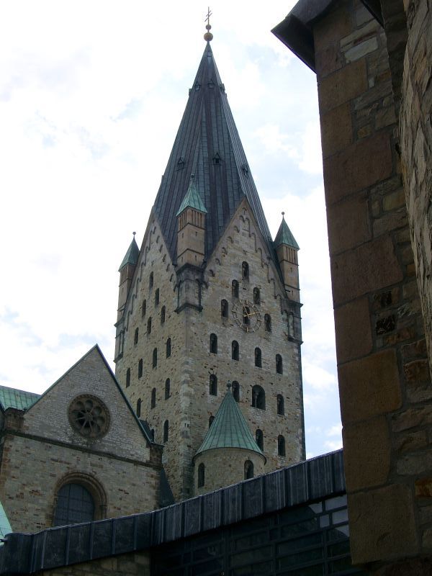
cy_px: 288
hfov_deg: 25.7
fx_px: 948
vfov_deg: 33.8
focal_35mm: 57
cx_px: 216
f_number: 5.6
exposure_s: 1/512
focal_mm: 11.76
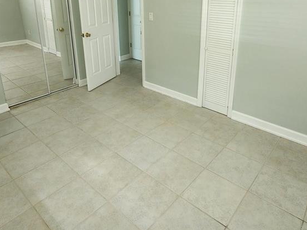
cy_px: 65
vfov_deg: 54.8
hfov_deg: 71.5
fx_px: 213
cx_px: 165
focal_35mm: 24
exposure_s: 1/60
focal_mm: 2.2
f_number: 2.2
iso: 160
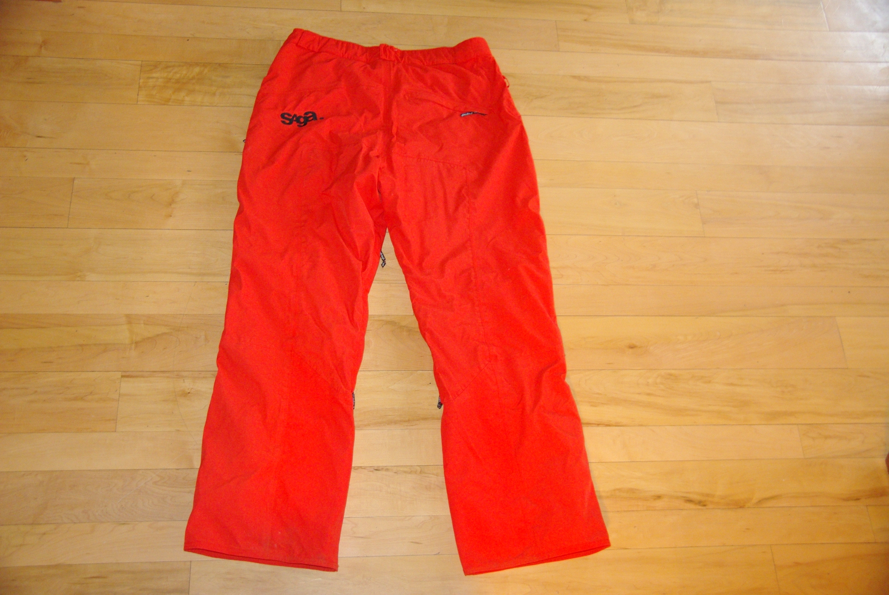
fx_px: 915
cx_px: 444
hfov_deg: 51.8
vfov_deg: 36.0
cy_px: 298
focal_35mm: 37
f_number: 4
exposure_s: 1/45
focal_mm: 25
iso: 1600
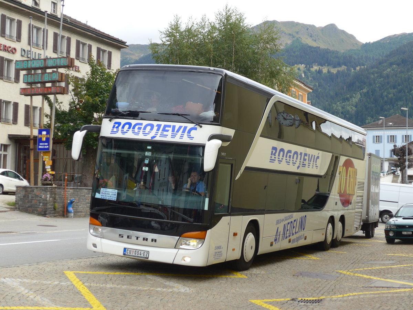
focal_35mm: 62
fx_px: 740
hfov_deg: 31.2
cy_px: 155
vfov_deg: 23.7
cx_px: 206
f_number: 3.7
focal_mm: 12.7
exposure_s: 1/320
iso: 80
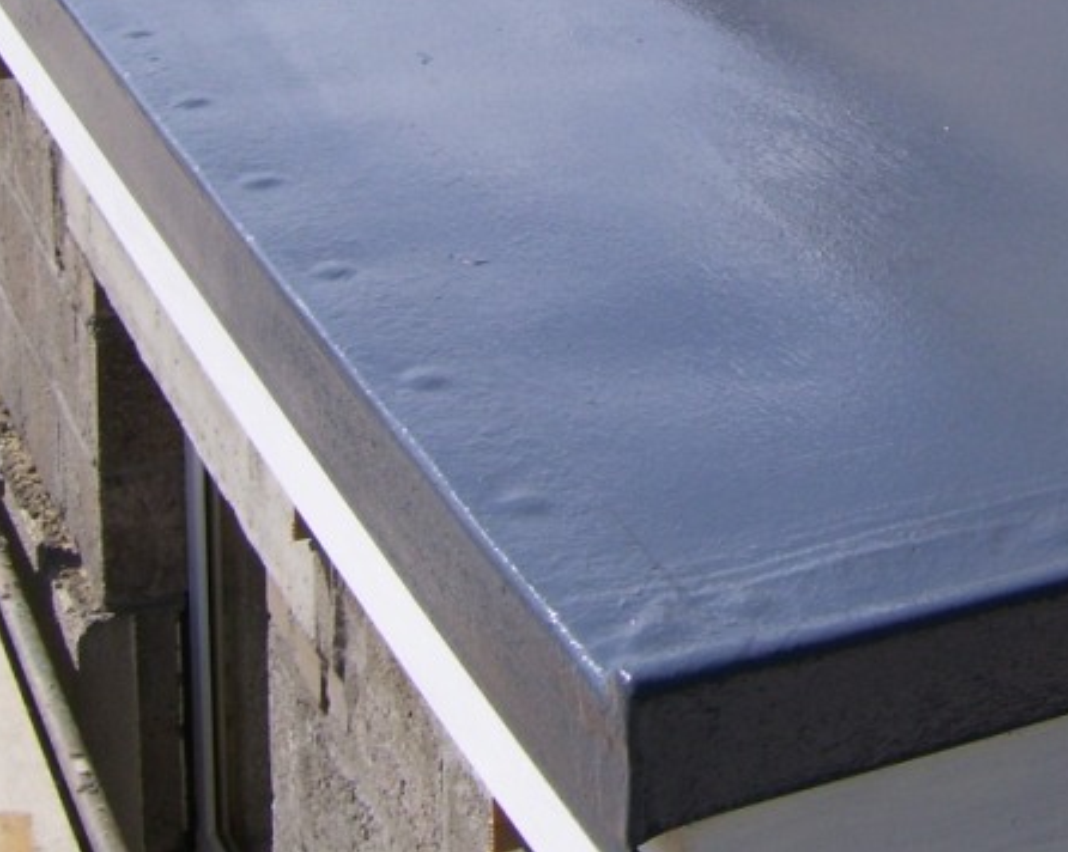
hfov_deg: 22.4
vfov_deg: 17.9
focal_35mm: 83
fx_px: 2621
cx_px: 970
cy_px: -65
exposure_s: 1/750
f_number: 4.8
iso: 80
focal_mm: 6
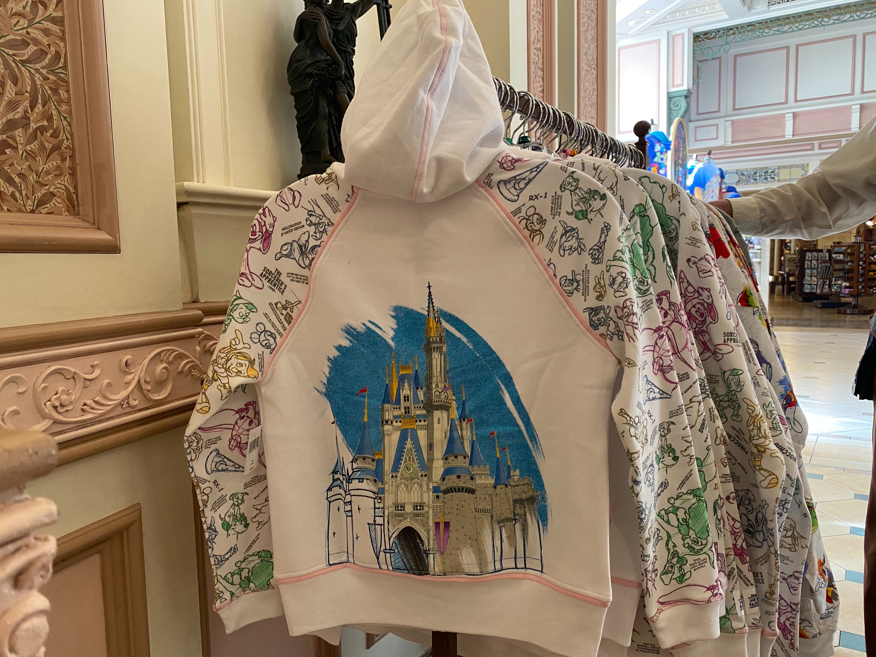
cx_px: 438
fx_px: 658
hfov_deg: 67.3
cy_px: 328
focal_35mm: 26
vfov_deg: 53.1
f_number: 1.8
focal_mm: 4.25
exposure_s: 1/60
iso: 160
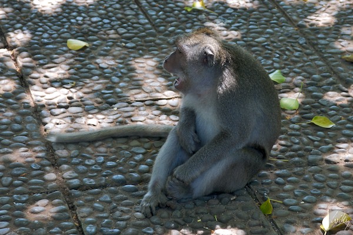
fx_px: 956
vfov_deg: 14.0
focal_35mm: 98
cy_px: 118
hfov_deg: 20.9
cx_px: 176
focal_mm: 65
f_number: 5
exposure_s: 1/100
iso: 320
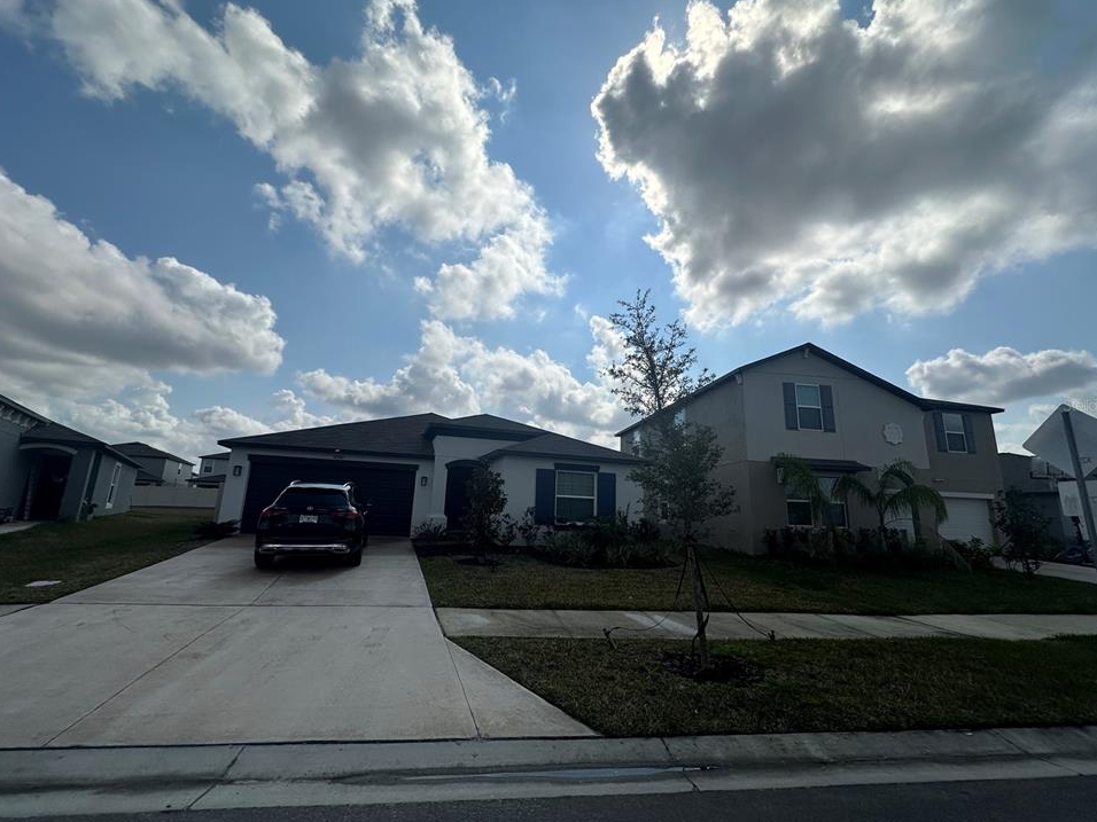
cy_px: 405
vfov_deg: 81.7
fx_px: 475
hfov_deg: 98.2
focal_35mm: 15
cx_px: 545
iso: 40
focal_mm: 2.22
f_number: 2.2
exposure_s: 1/7813
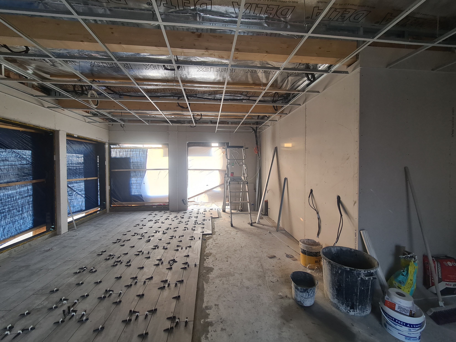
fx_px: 171
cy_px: 171
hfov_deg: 106.2
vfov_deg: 89.9
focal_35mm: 13
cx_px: 228
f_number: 2.2
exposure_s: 1/50
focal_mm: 2.22
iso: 100
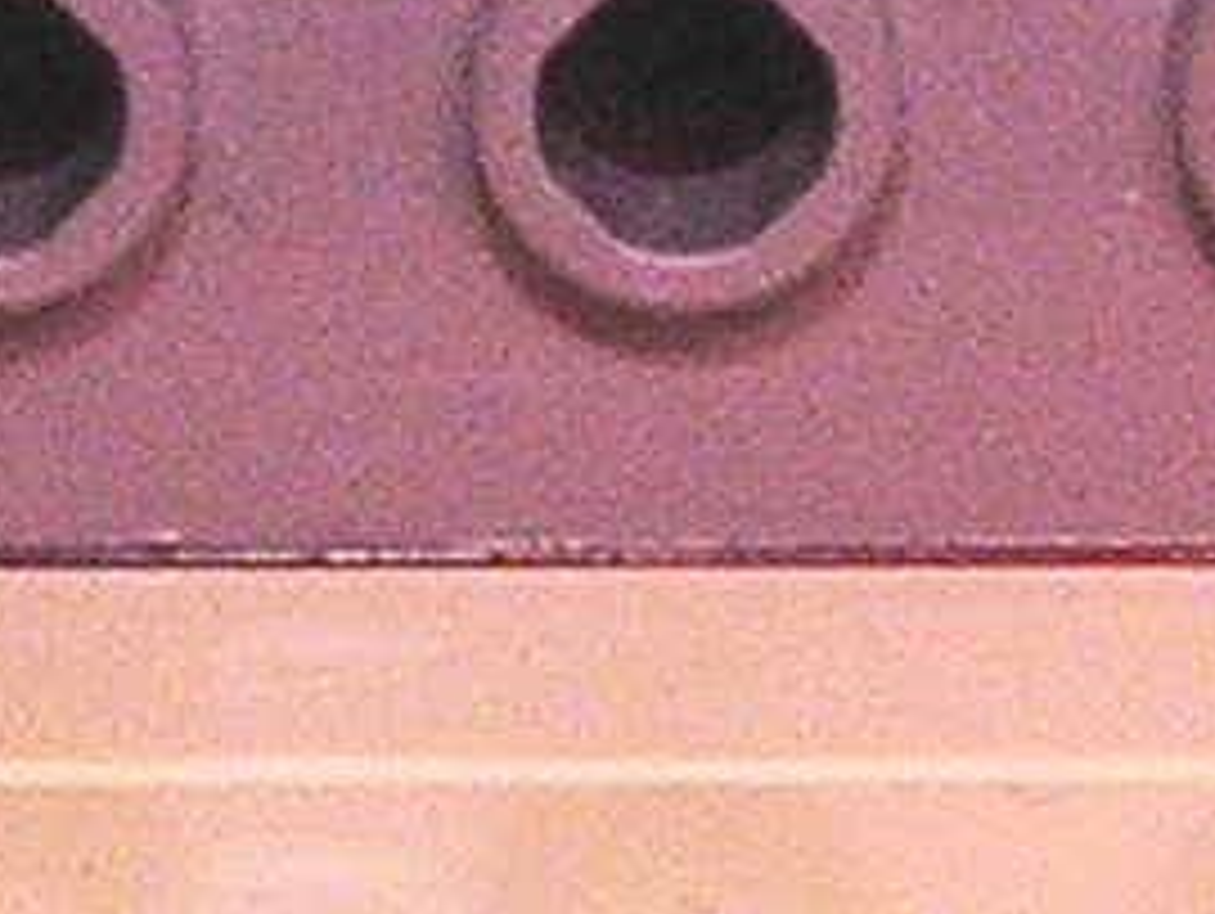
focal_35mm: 288
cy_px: 486
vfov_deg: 5.2
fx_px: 10118
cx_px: 184
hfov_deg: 6.9
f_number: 5.6
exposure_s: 1/60.1
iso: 326
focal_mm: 5.8
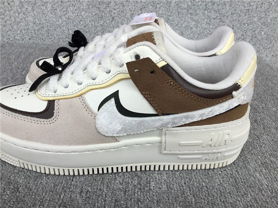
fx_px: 249
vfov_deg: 45.4
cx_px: 139
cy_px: 104
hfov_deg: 58.4
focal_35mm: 31
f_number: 2.4
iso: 25
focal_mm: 3.3
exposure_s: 1/823
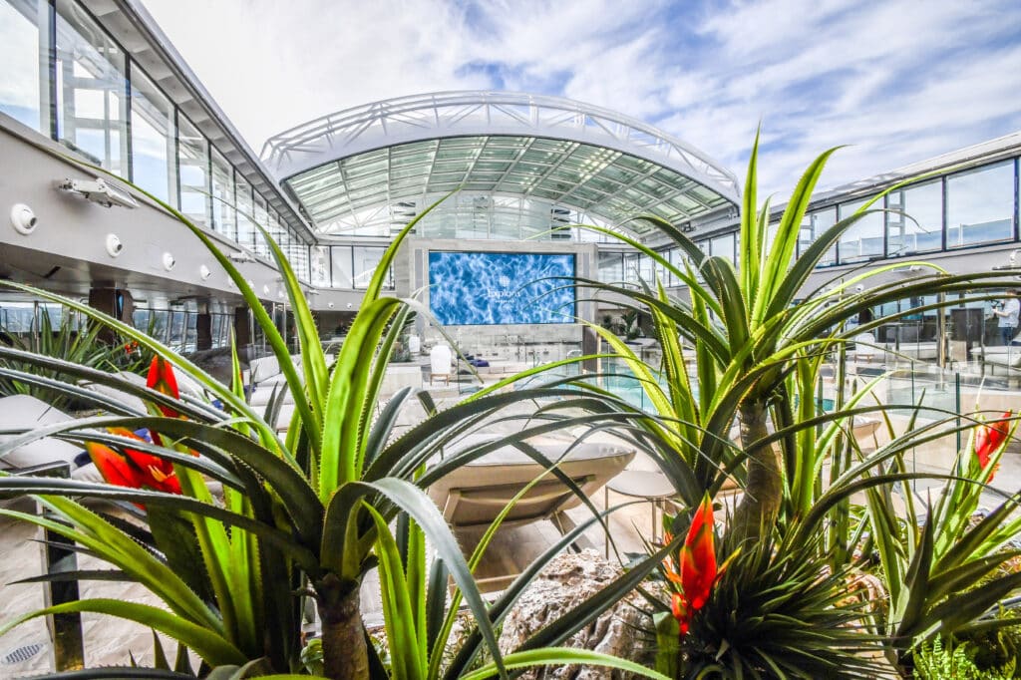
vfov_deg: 77.3
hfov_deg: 100.4
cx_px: 510
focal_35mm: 15
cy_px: 340
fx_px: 425
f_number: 16
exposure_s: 1/1000
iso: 800
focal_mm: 10
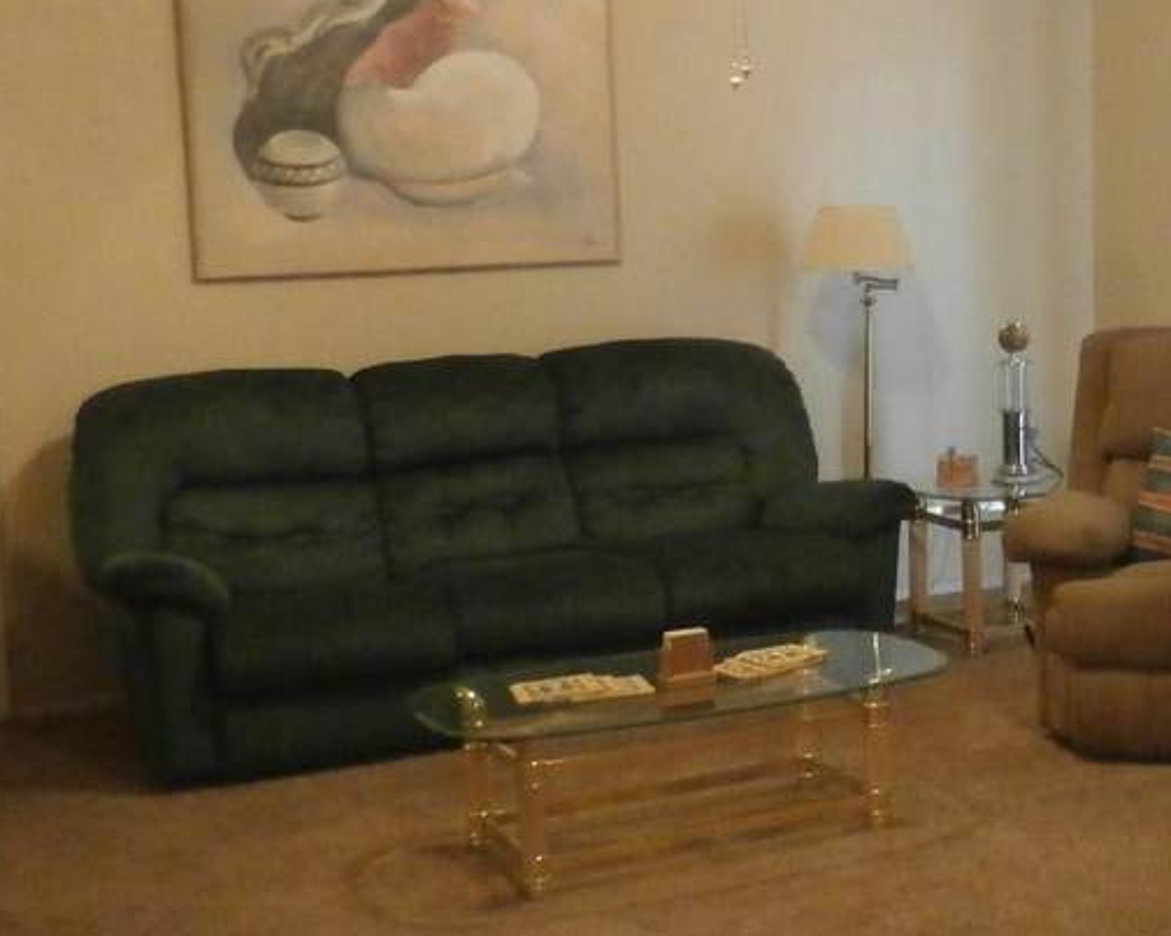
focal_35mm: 62
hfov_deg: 30.0
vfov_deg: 24.6
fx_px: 2148
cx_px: 878
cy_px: 427
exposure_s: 1/30
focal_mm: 4.5
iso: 800
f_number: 3
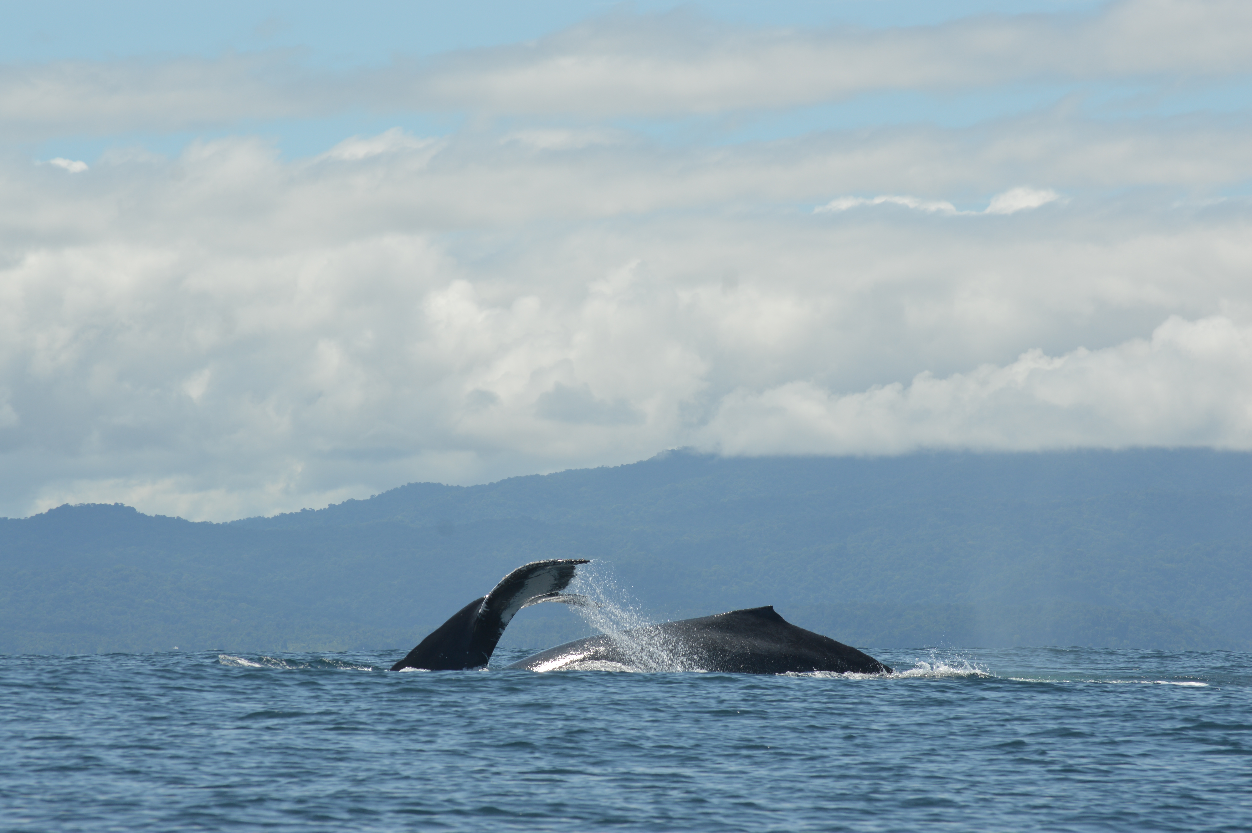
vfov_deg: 7.3
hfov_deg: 11.0
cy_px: 416
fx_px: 6515
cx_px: 626
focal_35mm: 188
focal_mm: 125
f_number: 11
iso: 100
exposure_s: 1/250
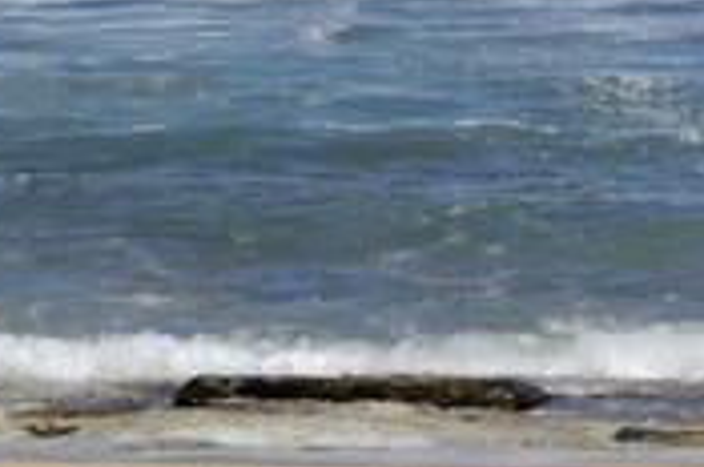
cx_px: 527
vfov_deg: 3.3
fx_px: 7984
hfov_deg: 5.0
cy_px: -4
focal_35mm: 409
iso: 200
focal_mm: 170
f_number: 11
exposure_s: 1/320
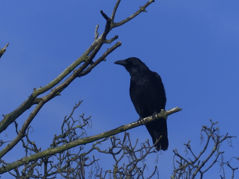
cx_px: 120
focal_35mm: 1200
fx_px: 8285
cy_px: 90
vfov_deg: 1.2
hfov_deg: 1.7
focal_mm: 108
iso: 100
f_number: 4
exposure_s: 1/800
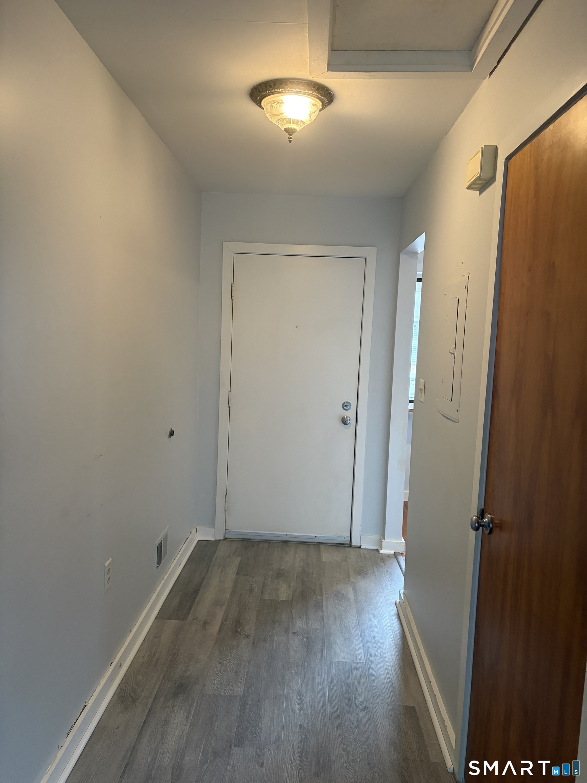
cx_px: 294
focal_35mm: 26
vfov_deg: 67.3
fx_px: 588
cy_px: 392
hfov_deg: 53.1
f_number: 1.6
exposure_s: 1/60
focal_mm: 5.96
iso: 250
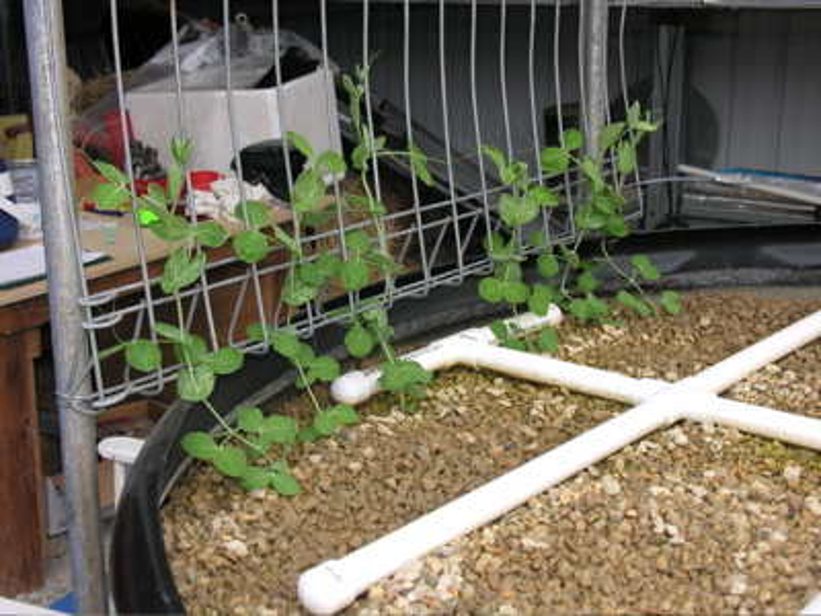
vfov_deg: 27.0
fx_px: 1281
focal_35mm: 54
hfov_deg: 35.5
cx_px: 410
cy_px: 308
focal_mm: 13.8
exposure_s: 1/40.3
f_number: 3.5
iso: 50
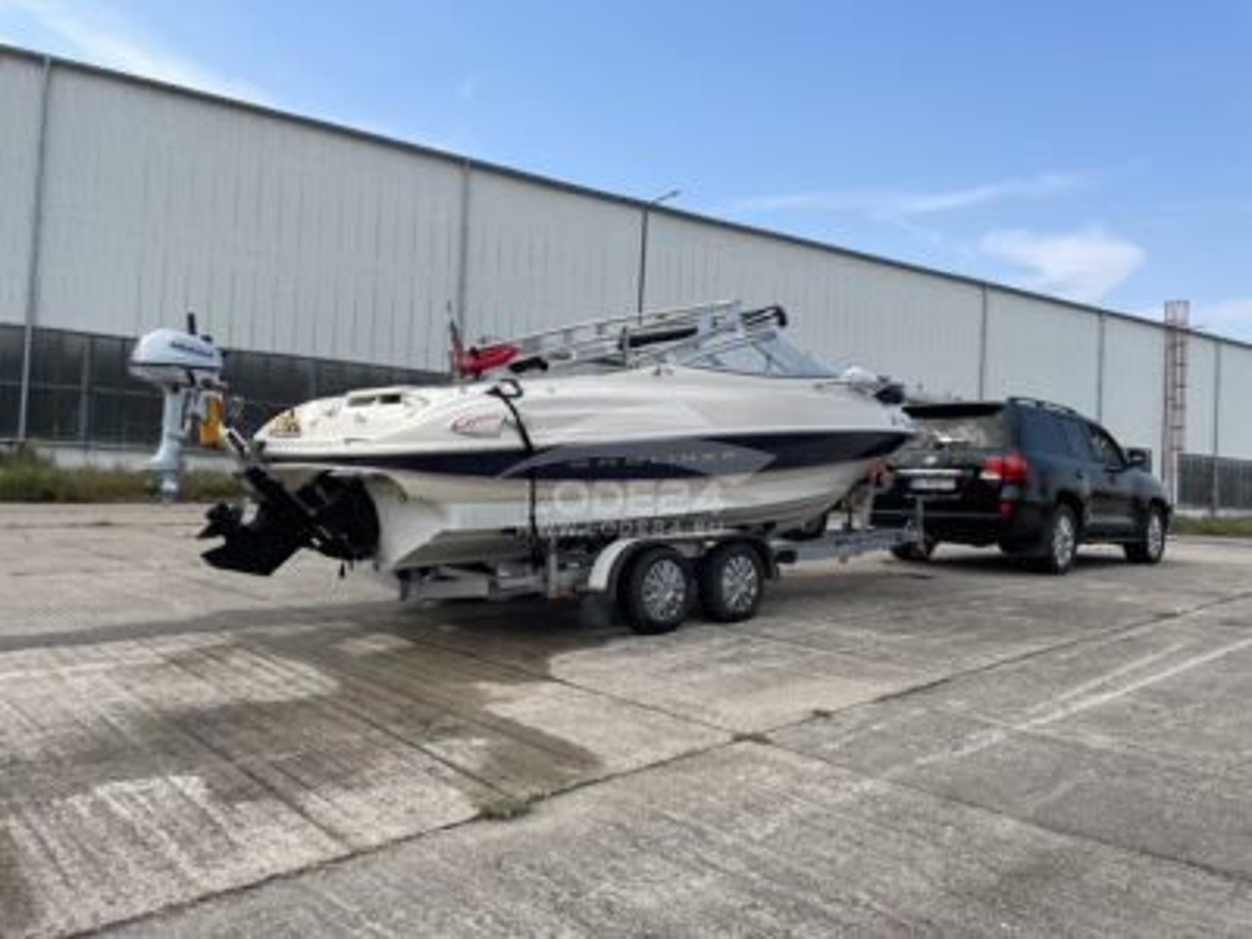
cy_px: 470
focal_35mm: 26
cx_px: 626
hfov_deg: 67.3
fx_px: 940
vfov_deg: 53.1
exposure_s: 1/2451
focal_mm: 4.2
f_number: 1.6
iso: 32
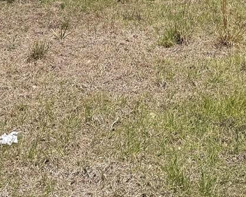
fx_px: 648
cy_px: -63
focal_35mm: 89
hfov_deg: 21.5
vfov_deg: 16.3
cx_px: 122
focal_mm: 6.76
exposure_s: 1/5319
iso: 80
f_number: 1.78
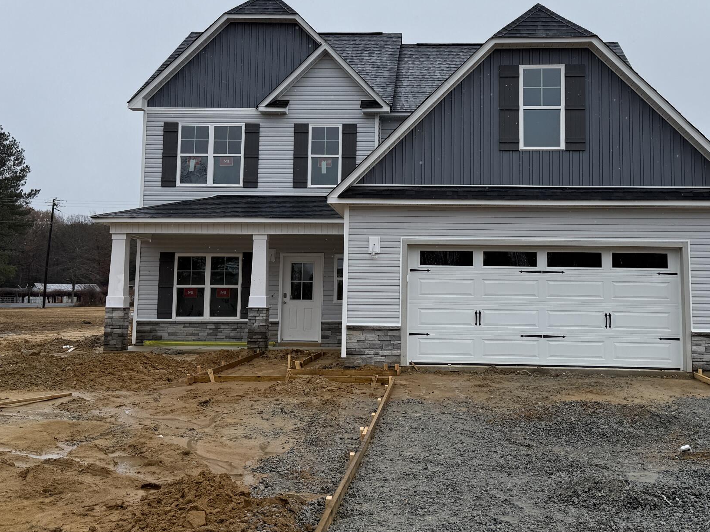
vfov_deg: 32.7
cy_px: 193
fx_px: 902
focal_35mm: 44
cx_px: 413
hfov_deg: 42.8
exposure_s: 1/3425
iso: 80
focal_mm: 6.76
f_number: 1.78
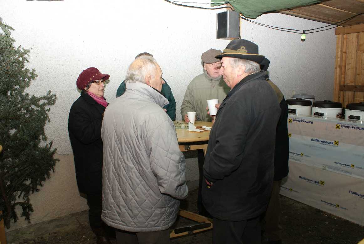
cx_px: 182
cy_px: 122
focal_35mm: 27
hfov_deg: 67.3
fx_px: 273
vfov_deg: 48.1
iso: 400
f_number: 5.6
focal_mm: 18
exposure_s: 1/60
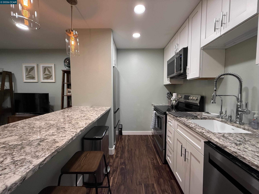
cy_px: 97
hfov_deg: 102.1
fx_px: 105
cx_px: 130
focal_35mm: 14
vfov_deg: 85.7
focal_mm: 2.22
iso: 320
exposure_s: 1/120
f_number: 2.2
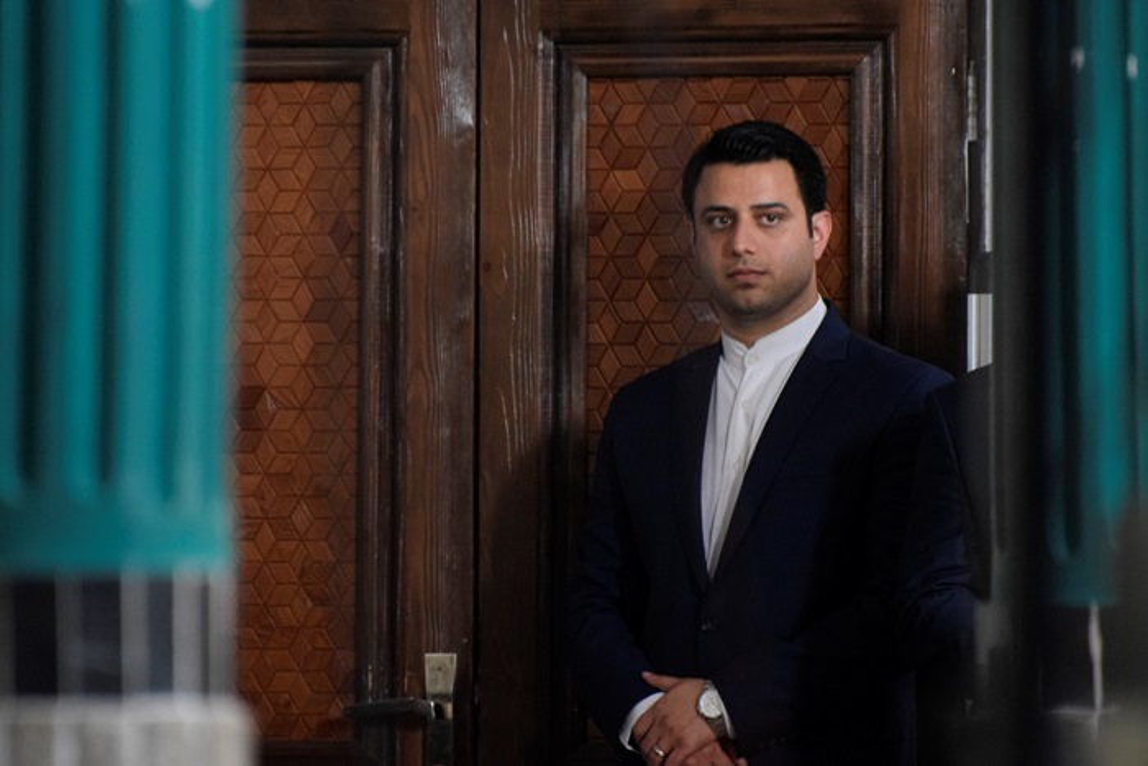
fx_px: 14352
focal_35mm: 450
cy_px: 383
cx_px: 574
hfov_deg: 4.6
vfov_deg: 3.1
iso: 3200
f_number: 5.6
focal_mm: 300
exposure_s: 1/100
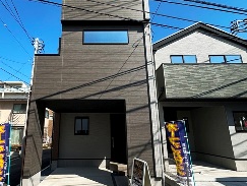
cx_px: 99
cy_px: 94
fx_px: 164
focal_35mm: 23
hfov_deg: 73.0
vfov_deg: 59.0
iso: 50
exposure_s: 1/1233
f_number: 2.2
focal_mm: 2.22
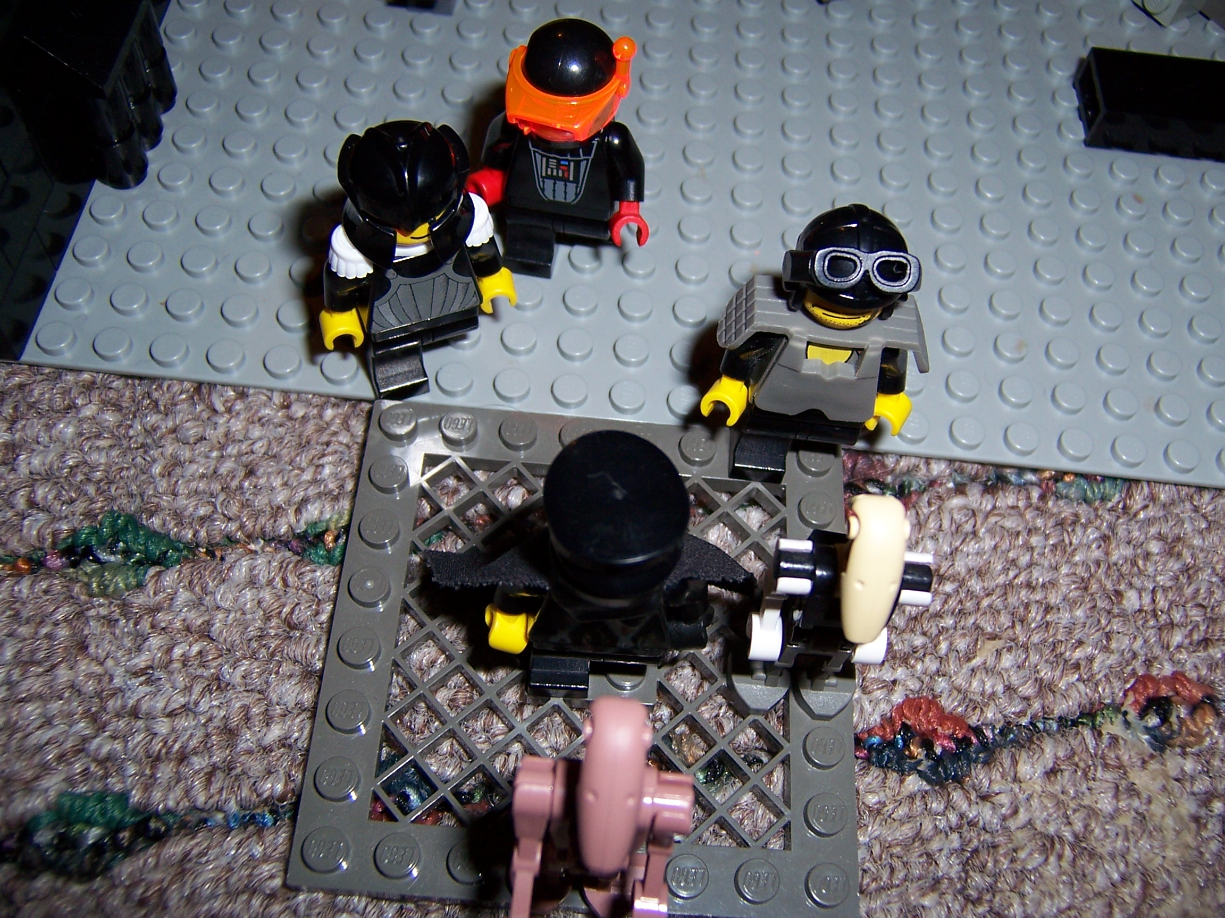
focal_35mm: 33
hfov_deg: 55.4
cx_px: 612
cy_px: 459
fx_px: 1168
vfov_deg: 42.9
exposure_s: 1/60
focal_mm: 5.5
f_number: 2.8
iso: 80
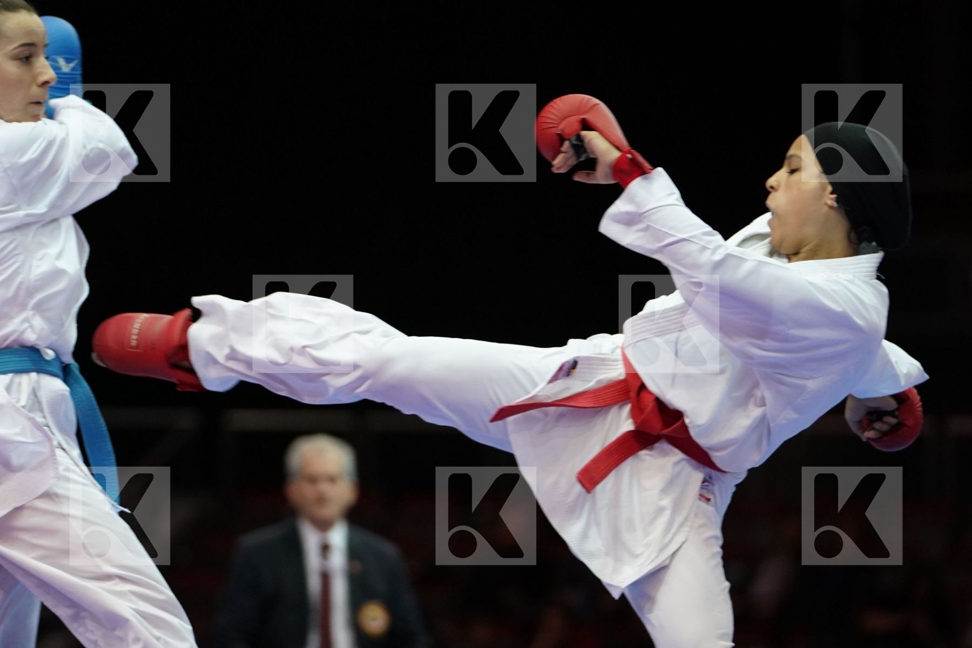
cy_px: 324
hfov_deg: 10.2
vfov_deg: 6.8
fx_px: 5454
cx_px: 486
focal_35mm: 202
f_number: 2.8
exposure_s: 1/1000
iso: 3200
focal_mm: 135
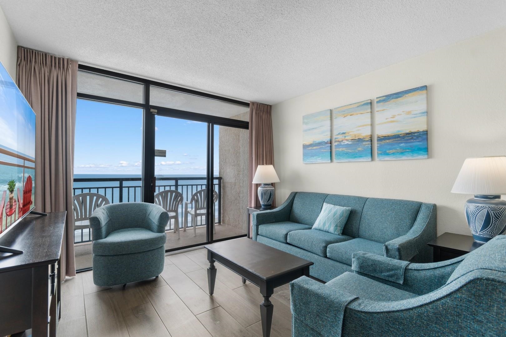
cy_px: 168
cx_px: 253
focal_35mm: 16
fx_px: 225
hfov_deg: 96.7
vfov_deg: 73.7
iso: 100
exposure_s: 1/40
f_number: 4.8
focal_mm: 11
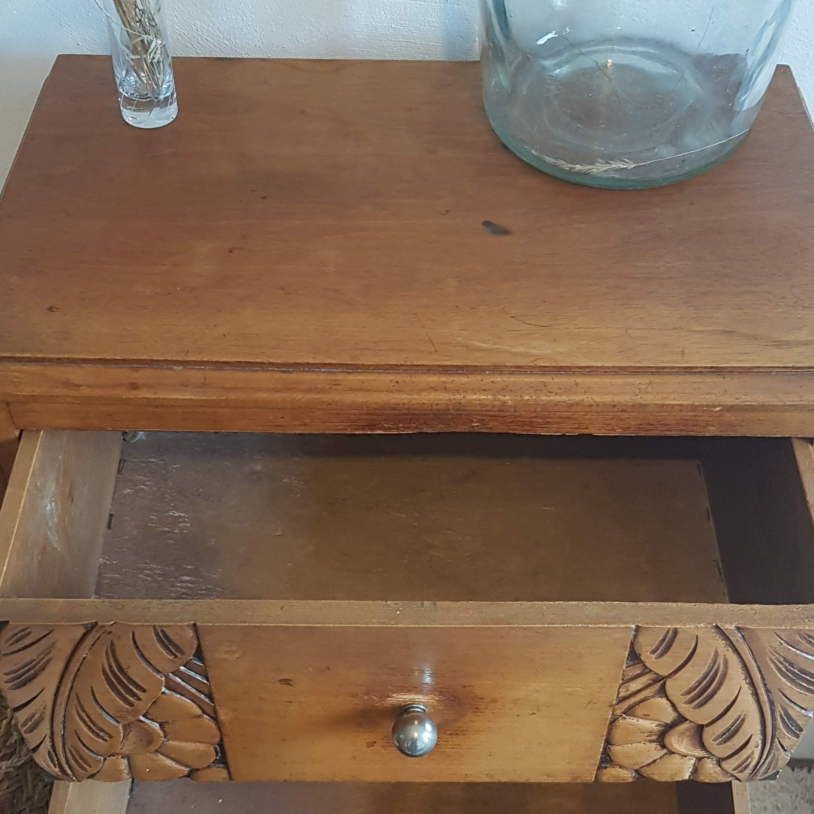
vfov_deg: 51.7
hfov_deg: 52.5
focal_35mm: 31
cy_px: 536
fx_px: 825
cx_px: 409
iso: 200
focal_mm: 4.2
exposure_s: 1/50
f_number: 1.7
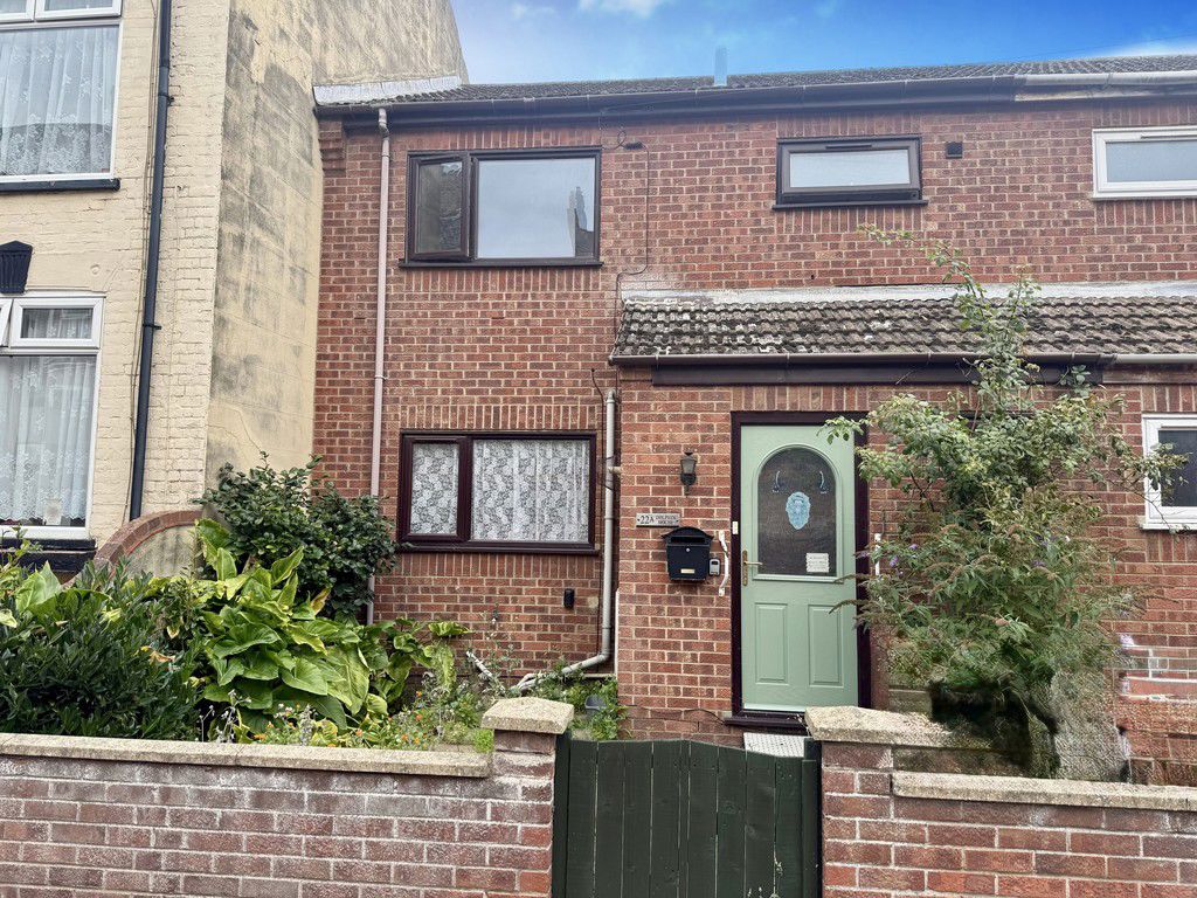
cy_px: 449
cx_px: 598
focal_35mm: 24
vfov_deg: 56.8
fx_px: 830
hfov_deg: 71.6
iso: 80
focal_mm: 6.76
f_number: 1.78
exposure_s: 1/208
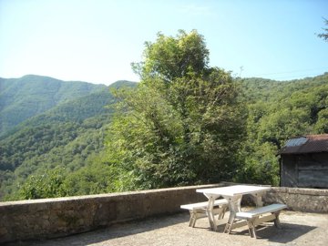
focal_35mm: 35
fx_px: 332
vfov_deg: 40.7
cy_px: 123
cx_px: 164
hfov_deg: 52.6
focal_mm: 5.7
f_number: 2.8
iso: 64
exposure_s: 1/402
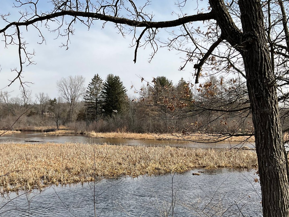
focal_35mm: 40
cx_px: 126
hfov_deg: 46.7
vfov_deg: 35.8
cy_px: 133
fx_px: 334
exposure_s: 1/2141
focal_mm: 3
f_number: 1.8
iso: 25
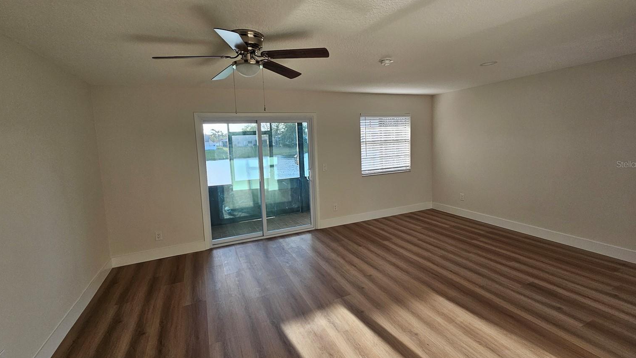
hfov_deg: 103.0
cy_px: 164
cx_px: 319
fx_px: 253
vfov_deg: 70.4
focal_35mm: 15
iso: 80
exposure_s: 1/120
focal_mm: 2.2
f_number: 2.2
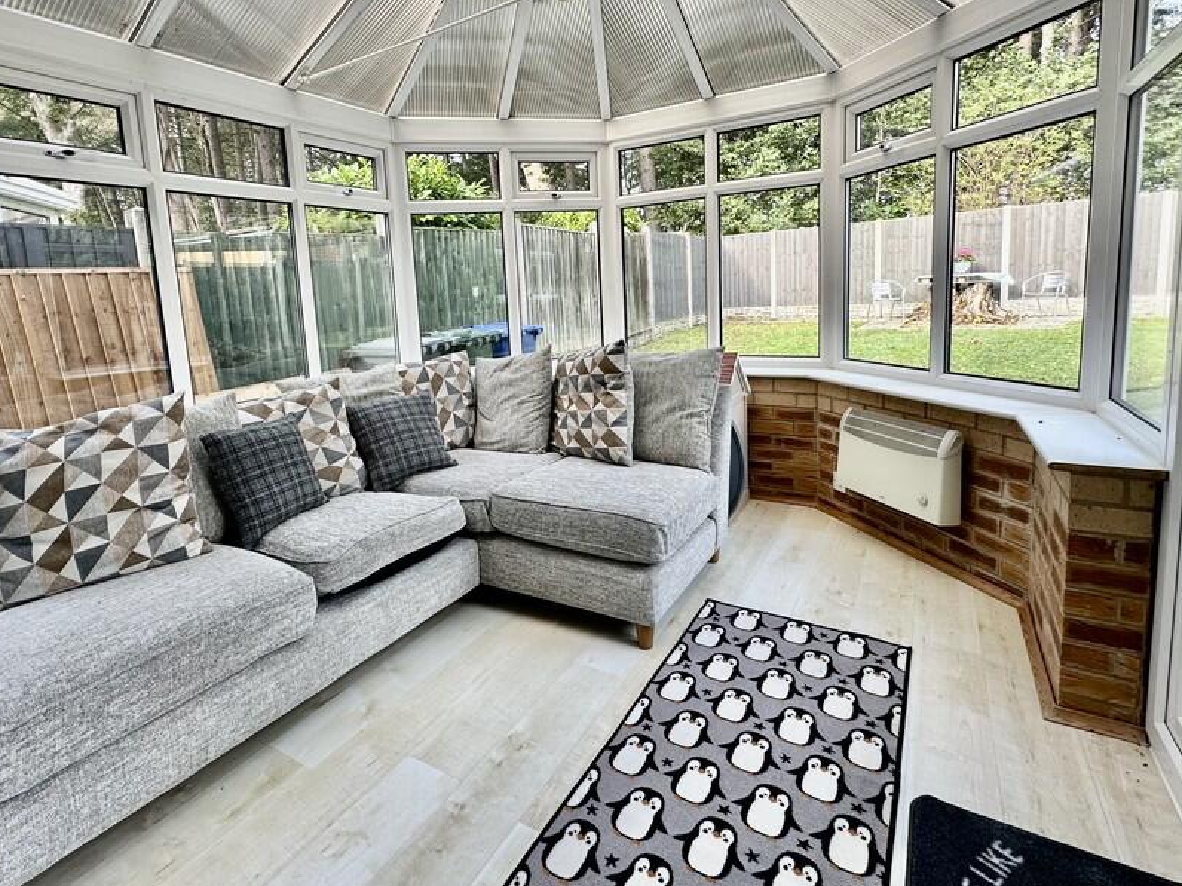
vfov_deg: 71.1
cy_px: 373
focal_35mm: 18
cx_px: 555
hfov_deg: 87.7
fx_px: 615
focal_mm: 2.22
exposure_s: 1/99
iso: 64
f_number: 2.2
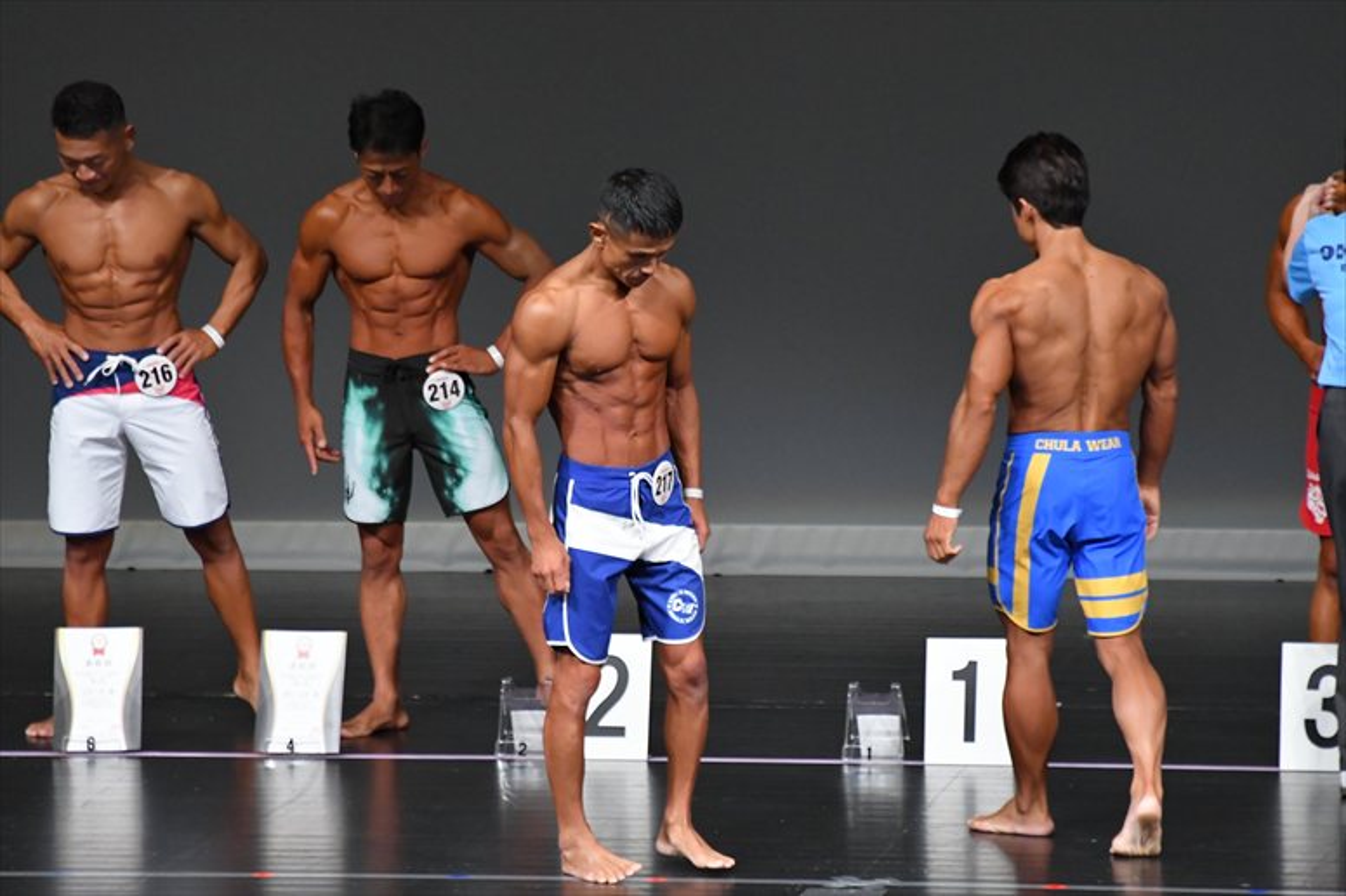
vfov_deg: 3.7
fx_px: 14014
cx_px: 673
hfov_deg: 5.5
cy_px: 448
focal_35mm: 375
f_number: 5.6
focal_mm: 250
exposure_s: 1/400
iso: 4000
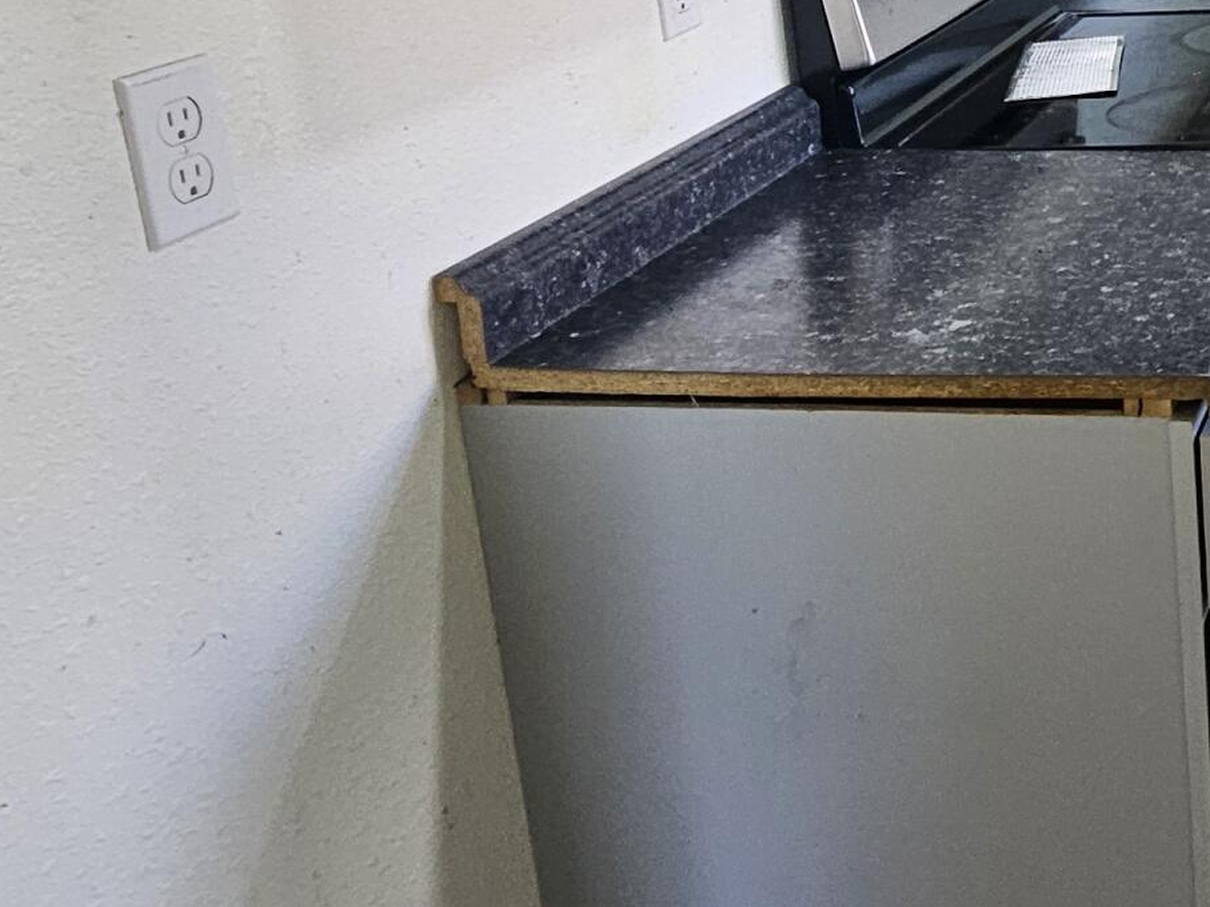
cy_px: 51
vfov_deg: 31.6
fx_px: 1503
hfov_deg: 34.5
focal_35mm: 43
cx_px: 1473
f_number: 2.2
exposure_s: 1/60
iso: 160
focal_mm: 1.74
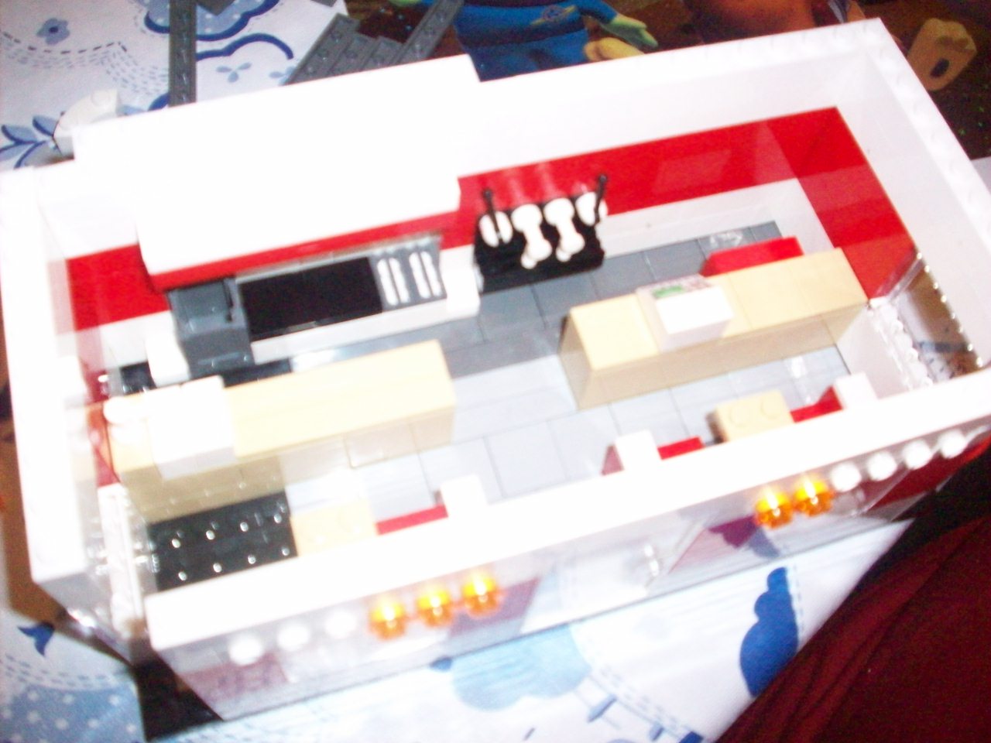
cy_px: 372
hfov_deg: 50.1
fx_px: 1059
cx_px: 496
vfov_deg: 38.7
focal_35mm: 37
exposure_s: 1/64
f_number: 2.8
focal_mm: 6.2
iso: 400
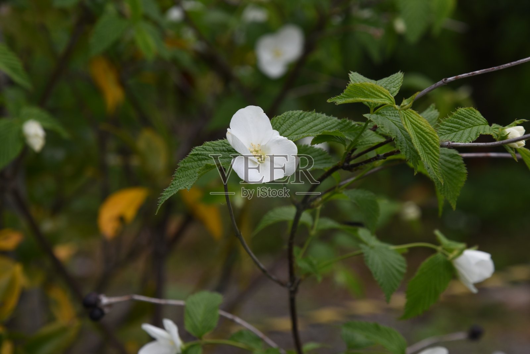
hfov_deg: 18.6
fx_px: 1620
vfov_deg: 12.5
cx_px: 265
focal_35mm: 110
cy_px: 177
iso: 400
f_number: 9
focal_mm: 110
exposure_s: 1/400
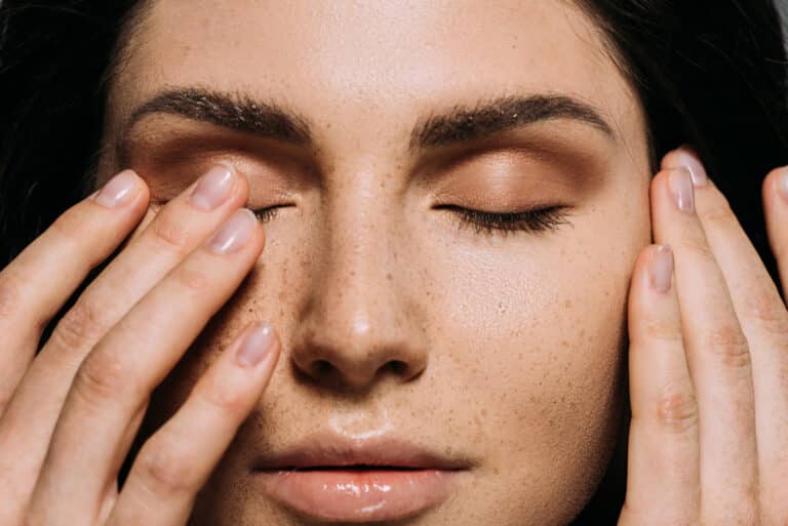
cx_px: 394
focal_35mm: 105
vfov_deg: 13.1
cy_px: 263
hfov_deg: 19.4
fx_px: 2300
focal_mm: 105
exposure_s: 1/160
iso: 100
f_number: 8
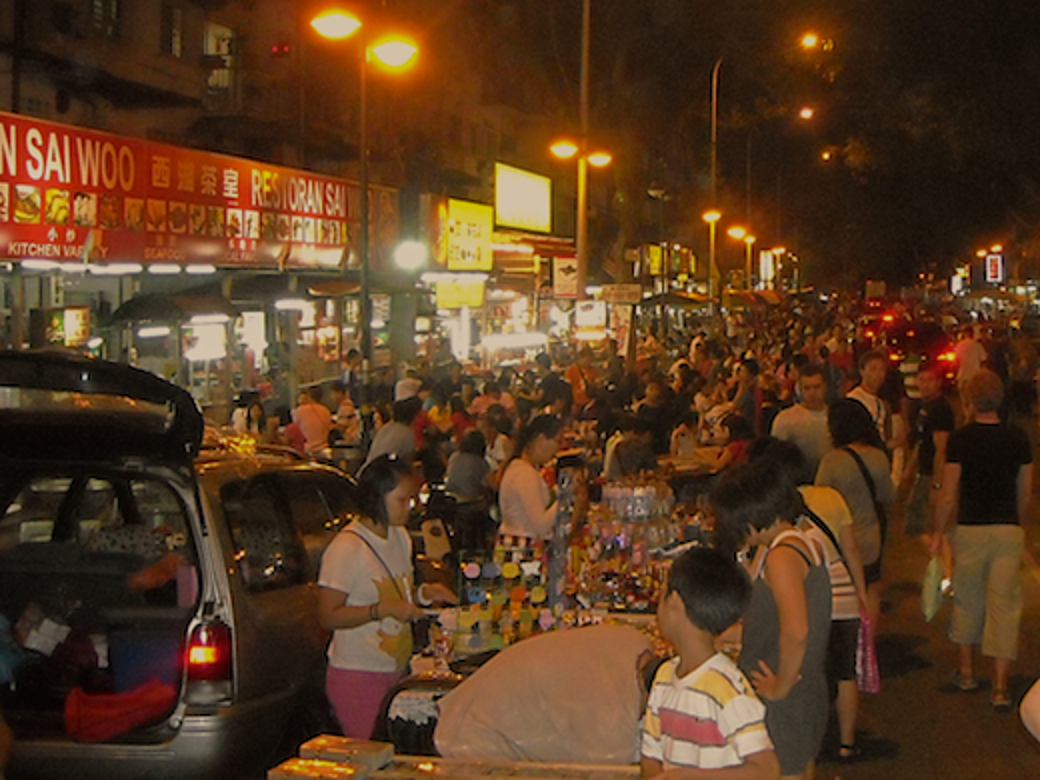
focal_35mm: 35
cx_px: 520
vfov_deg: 40.7
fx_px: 1052
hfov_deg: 52.6
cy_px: 390
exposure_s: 1/60
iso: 800
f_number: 2.8
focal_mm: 5.7
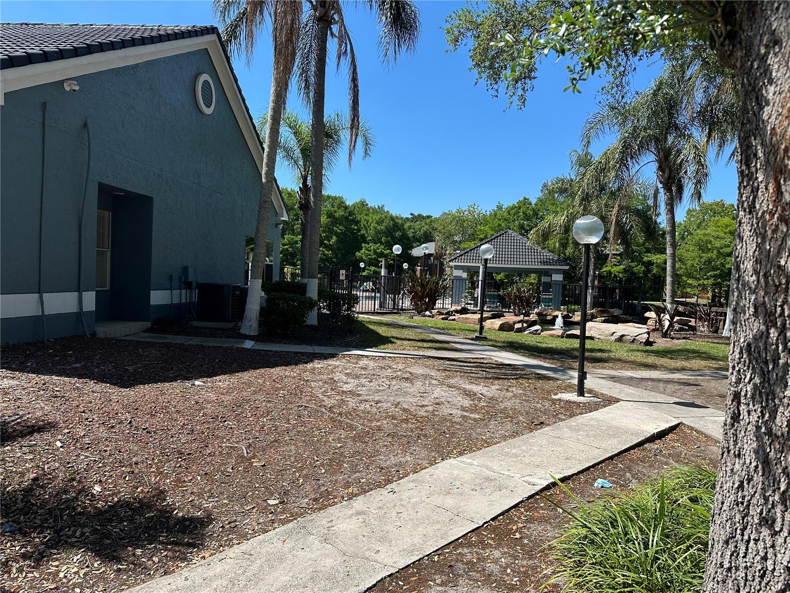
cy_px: 296
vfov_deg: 56.8
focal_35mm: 24
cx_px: 395
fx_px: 548
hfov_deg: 71.6
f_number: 1.78
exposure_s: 1/3472
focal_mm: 6.86
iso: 80
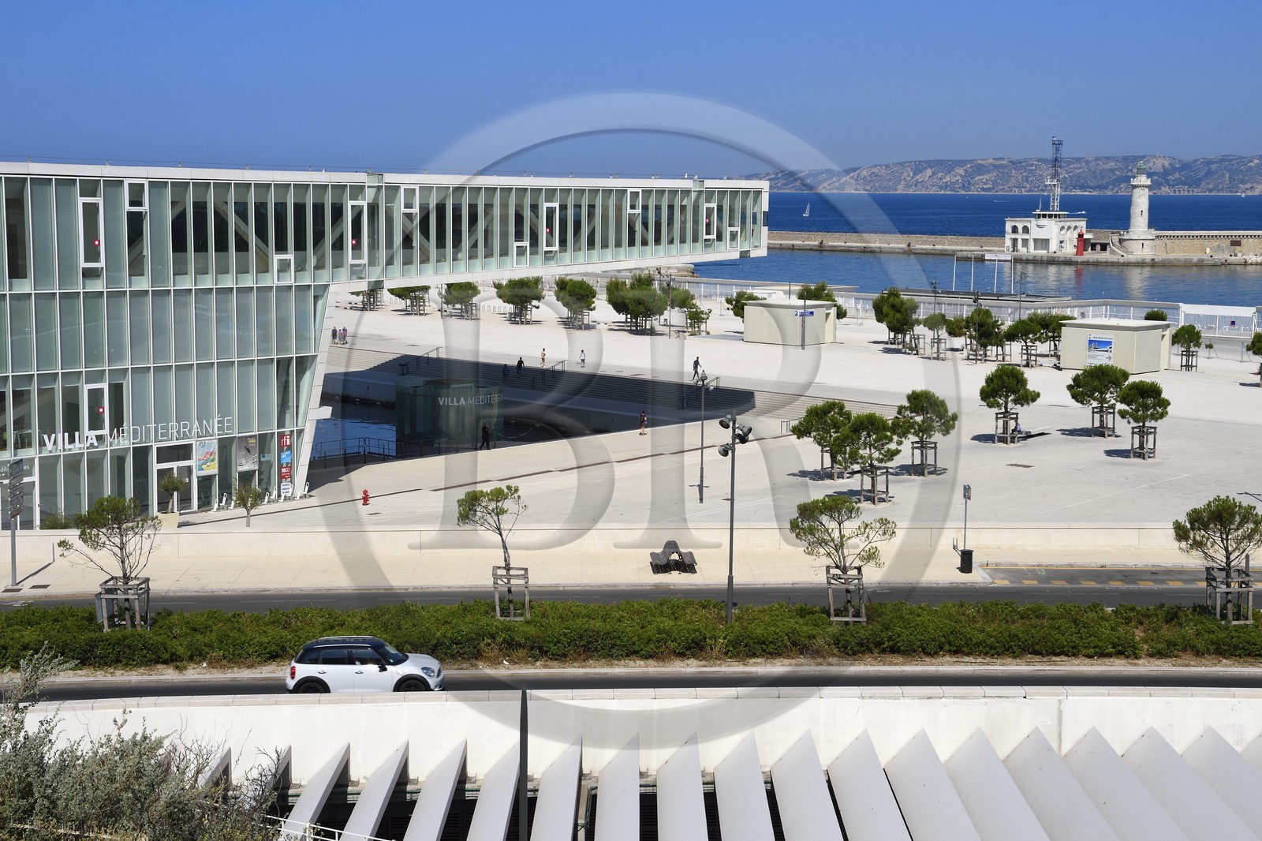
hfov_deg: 39.6
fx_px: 1752
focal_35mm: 50
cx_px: 631
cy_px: 420
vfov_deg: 27.0
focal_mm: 50
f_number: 16
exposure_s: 1/320
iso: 200
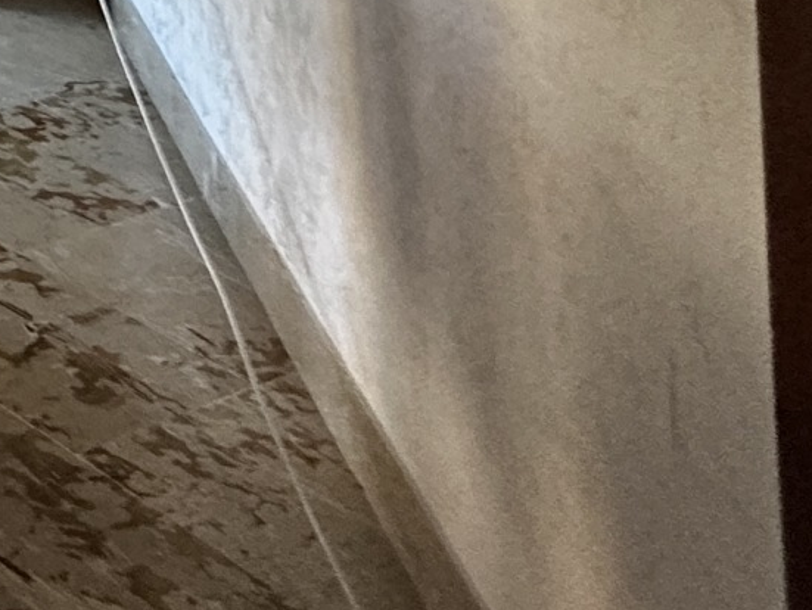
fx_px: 1526
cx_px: -942
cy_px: -634
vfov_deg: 16.6
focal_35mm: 65
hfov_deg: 17.3
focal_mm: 2.22
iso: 320
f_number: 2.2
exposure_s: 1/60
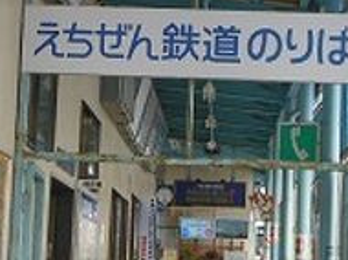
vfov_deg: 11.4
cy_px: 120
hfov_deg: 15.2
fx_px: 1305
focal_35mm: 130
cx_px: 126
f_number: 3.6
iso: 400
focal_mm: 6.8
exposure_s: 1/200
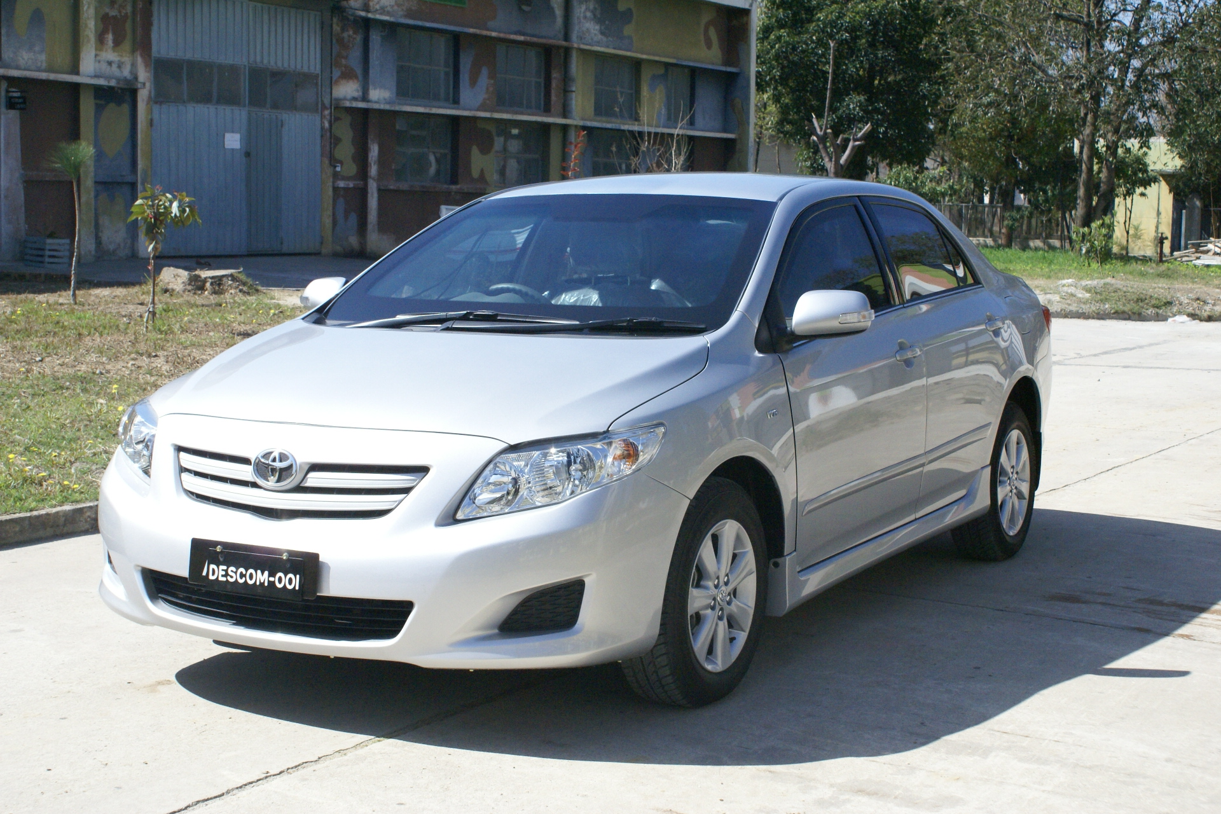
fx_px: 1780
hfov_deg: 37.9
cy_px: 407
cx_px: 610
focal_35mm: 52
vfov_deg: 25.8
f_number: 9
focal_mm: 35
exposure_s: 1/1000
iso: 800
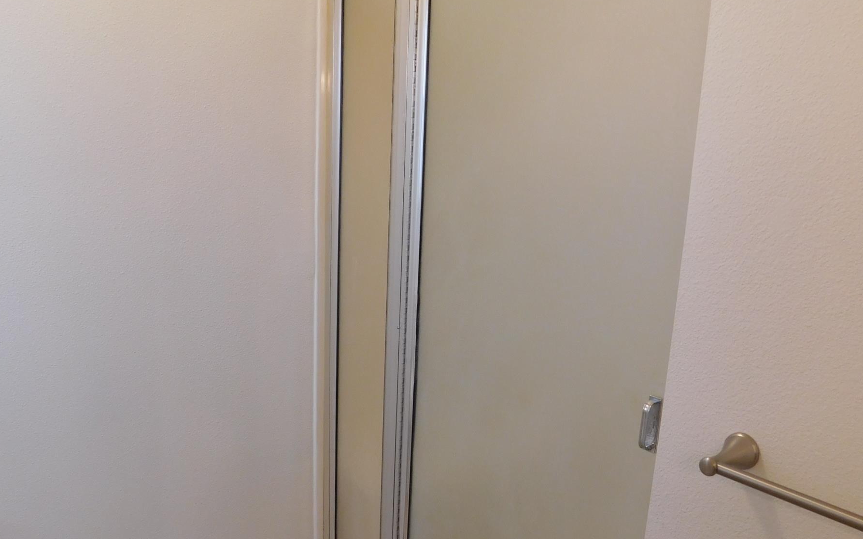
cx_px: 449
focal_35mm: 31
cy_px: 328
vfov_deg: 40.4
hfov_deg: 61.2
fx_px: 729
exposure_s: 1/30
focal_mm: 4
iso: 140
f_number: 3
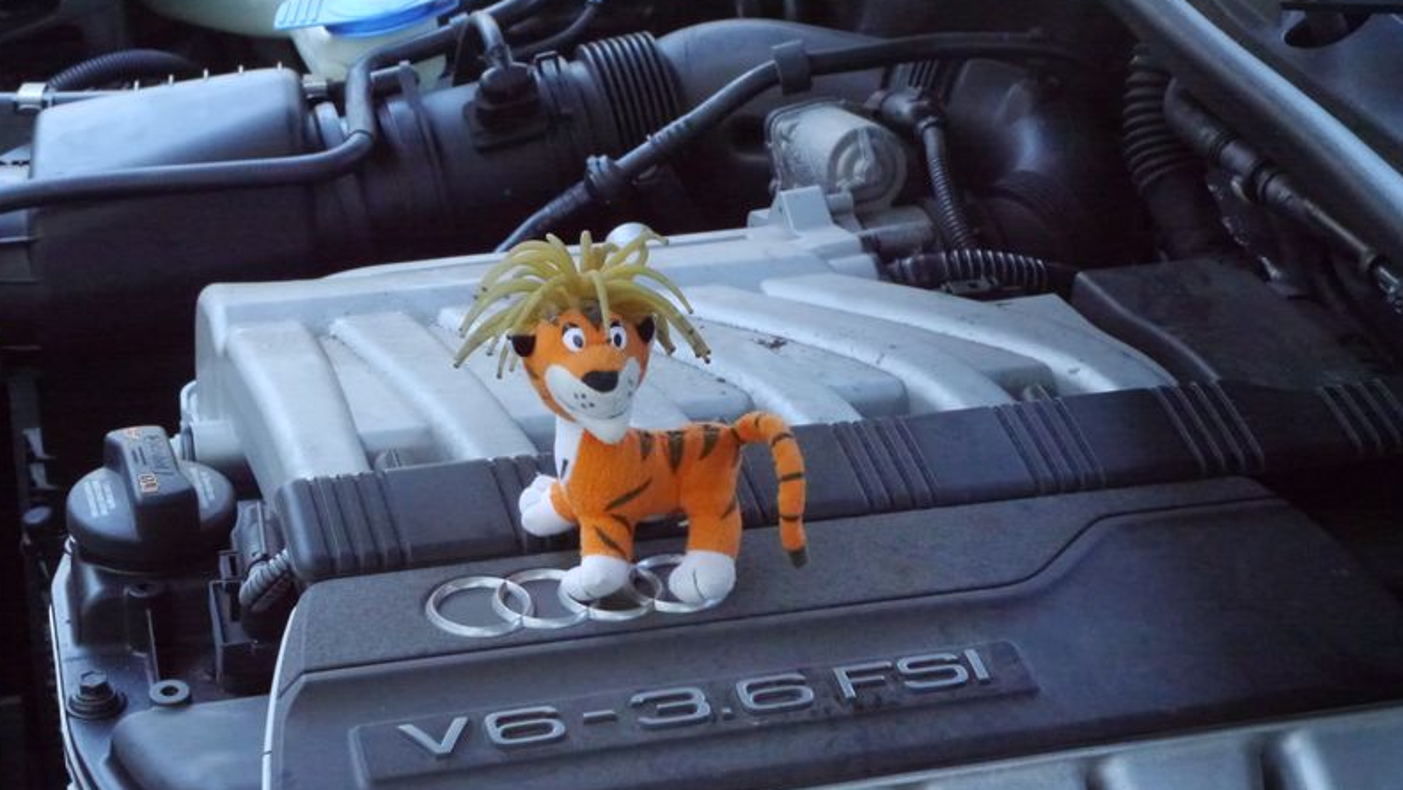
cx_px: 697
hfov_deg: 28.2
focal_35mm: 75
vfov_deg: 16.1
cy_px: 507
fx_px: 2790
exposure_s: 1/125
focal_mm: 34
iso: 6400
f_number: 14
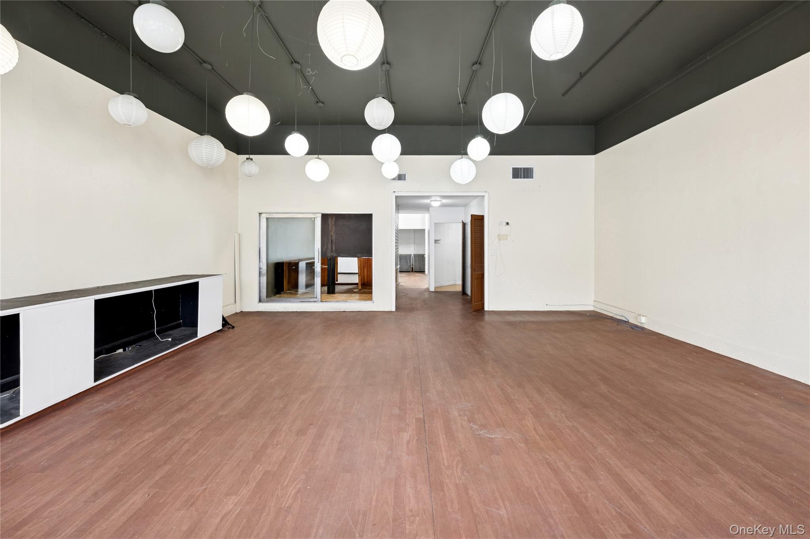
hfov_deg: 104.3
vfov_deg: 81.1
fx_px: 315
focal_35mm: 14
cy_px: 270
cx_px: 405
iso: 200
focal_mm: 14
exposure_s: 1/8
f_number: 11
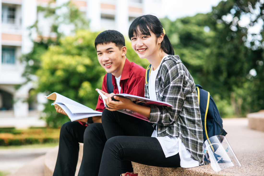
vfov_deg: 16.1
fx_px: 623
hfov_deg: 23.9
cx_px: 132
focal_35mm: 85
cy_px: 88
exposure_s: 1/320
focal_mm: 85
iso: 64
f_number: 2.2
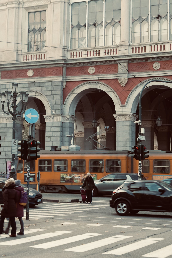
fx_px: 416
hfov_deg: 23.4
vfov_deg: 34.5
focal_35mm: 58
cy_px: 129
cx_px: 86
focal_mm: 38.9
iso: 200
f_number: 4.5
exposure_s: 1/80
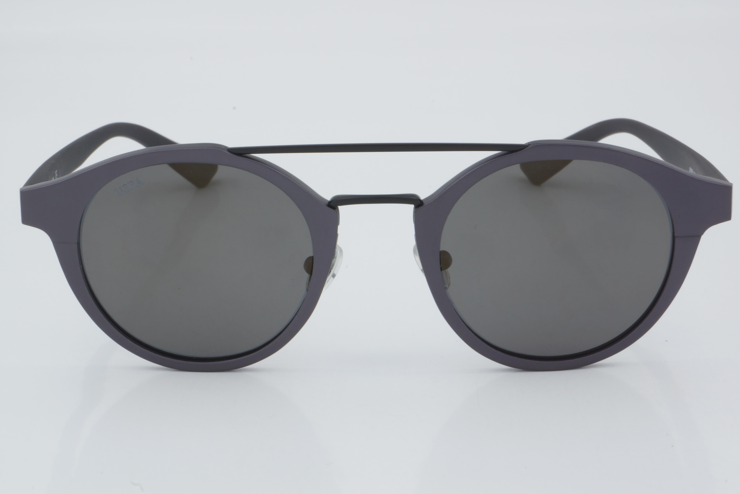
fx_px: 1696
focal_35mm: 82
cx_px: 370
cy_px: 247
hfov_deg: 24.6
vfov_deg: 16.6
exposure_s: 1/3
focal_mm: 55
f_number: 32
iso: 100
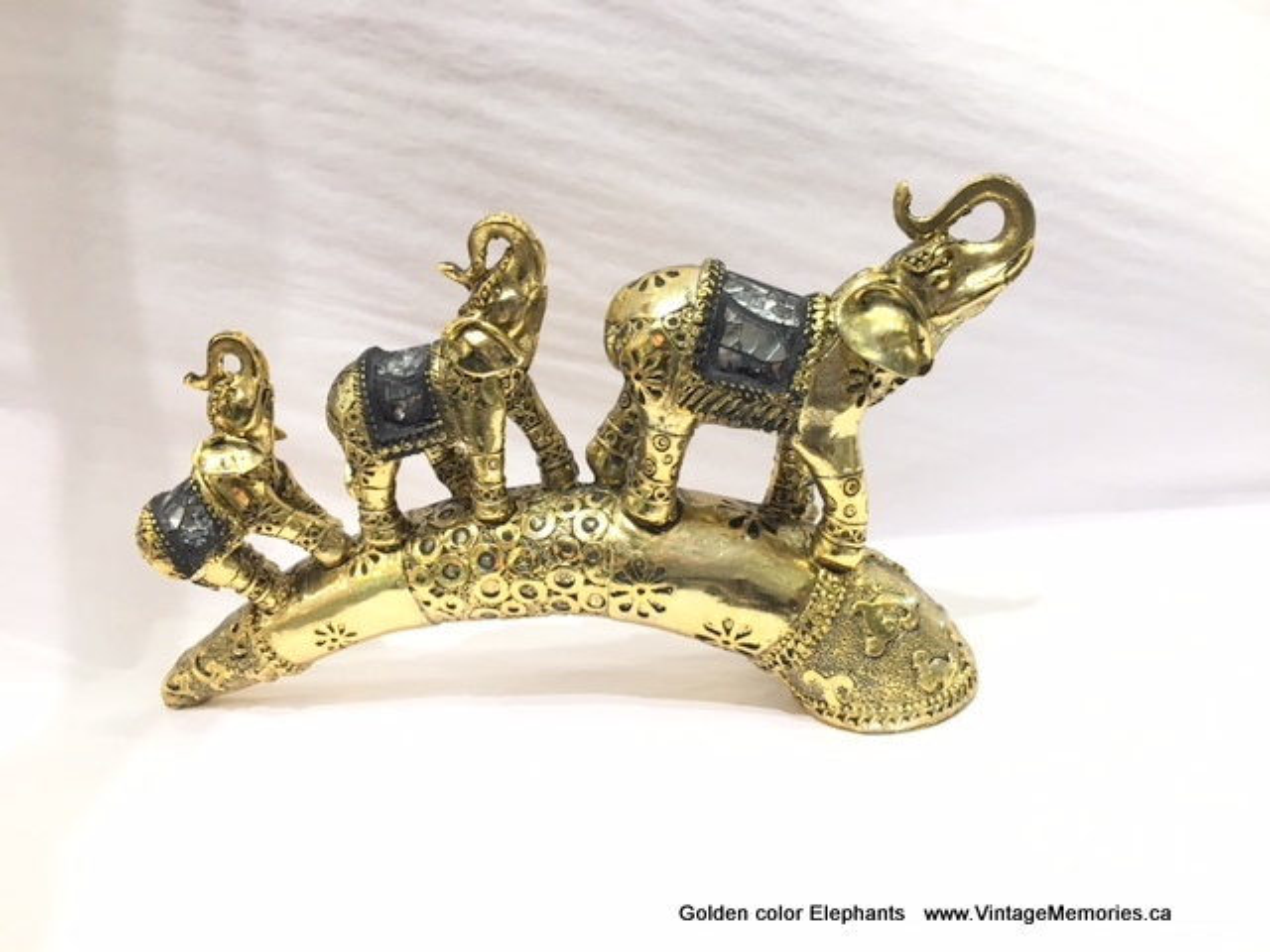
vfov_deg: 48.2
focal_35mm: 29
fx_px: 1064
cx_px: 635
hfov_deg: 61.7
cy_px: 476
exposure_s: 1/30
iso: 64
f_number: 2.2
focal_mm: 4.15
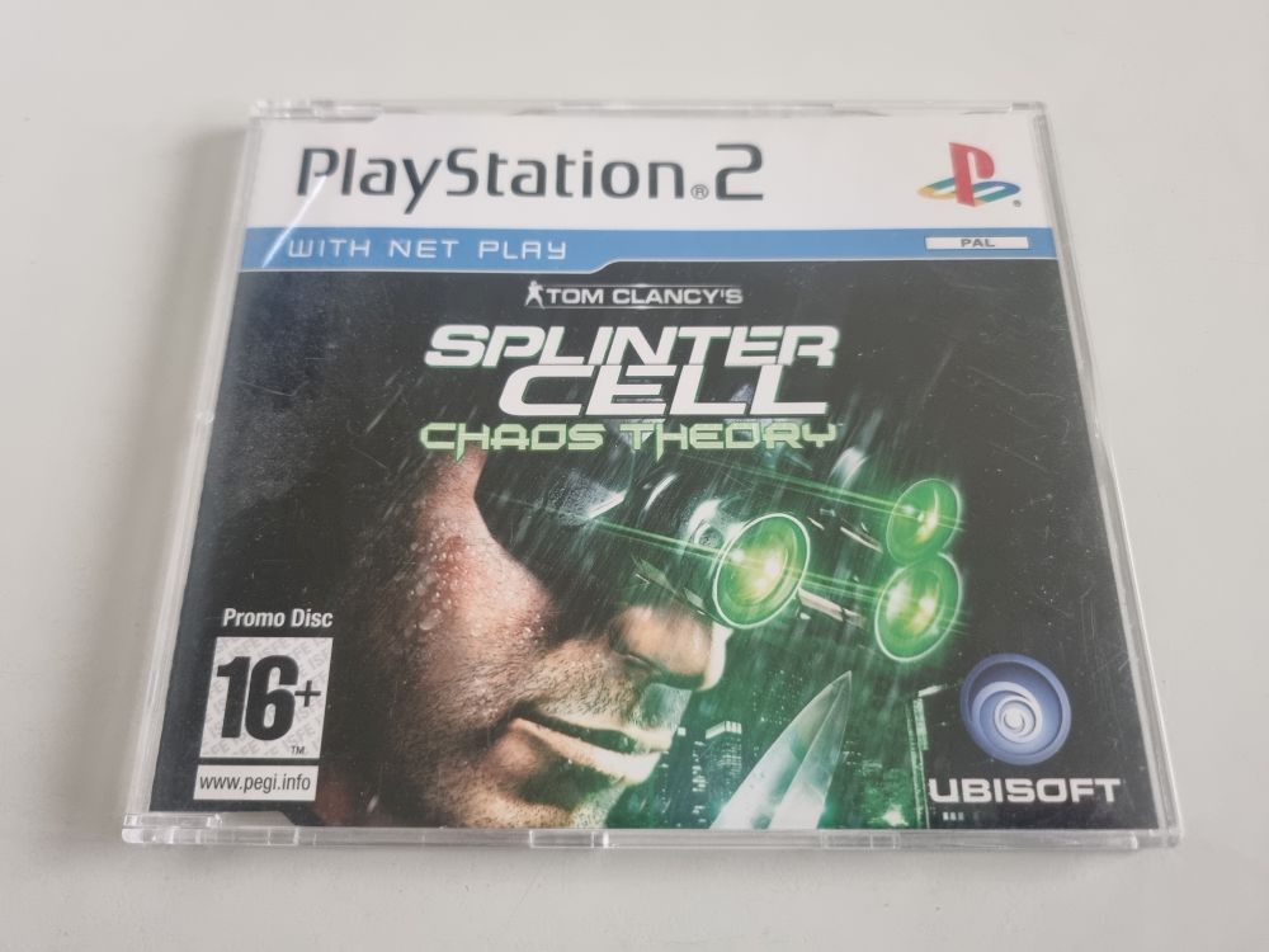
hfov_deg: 67.3
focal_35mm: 26
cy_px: 476
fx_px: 953
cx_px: 634
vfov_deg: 53.1
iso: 500
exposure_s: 1/50
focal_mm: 5.4
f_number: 1.8
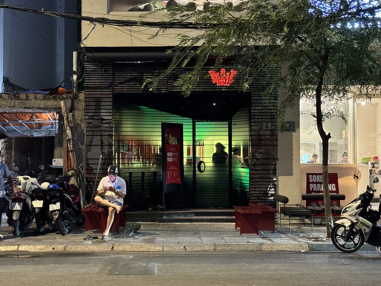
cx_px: 190
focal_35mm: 48
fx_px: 528
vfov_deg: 30.3
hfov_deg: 39.6
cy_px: 143
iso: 640
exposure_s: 1/25
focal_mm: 6.76
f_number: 1.78
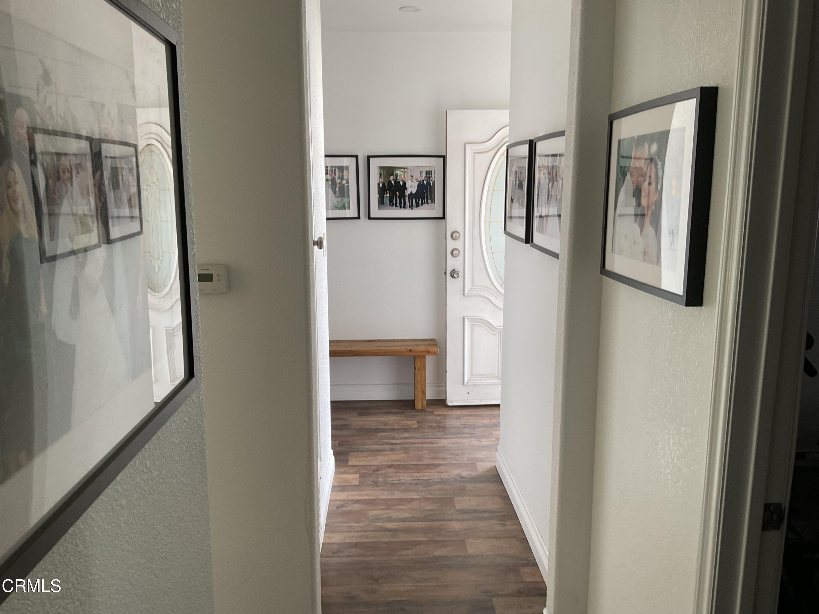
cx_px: 410
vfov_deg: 48.2
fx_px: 686
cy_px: 307
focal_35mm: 29
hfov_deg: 61.7
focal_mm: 3
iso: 40
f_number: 1.8
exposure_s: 1/60
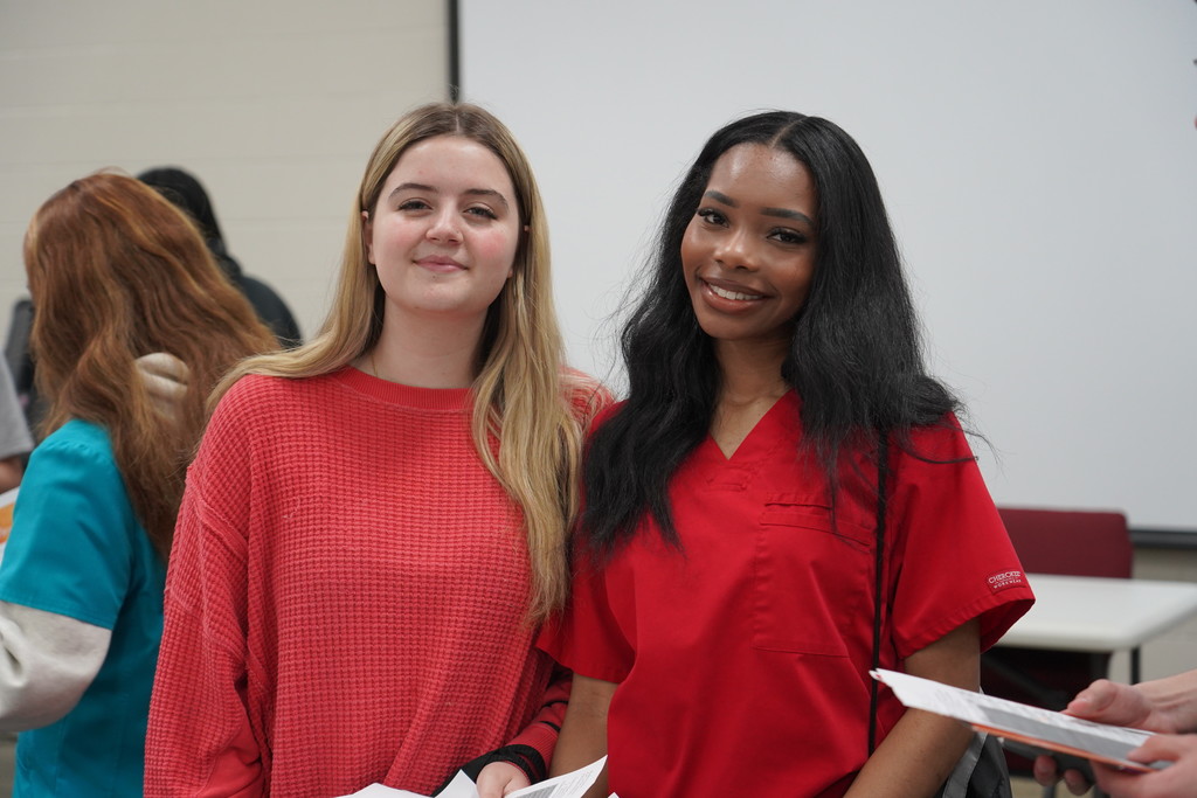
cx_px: 598
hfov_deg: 28.8
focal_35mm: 70
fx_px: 2328
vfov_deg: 19.5
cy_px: 399
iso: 1600
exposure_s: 1/160
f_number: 4
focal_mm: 70
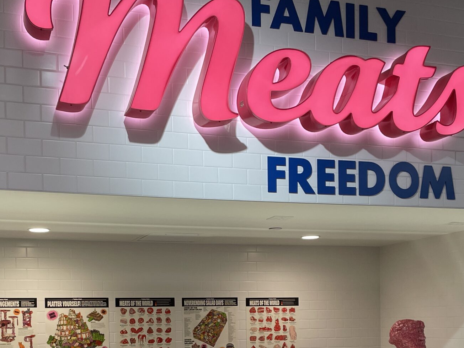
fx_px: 684
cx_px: 188
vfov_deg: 27.2
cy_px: 333
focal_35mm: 51
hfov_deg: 37.4
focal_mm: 4.2
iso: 100
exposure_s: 1/120
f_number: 1.6
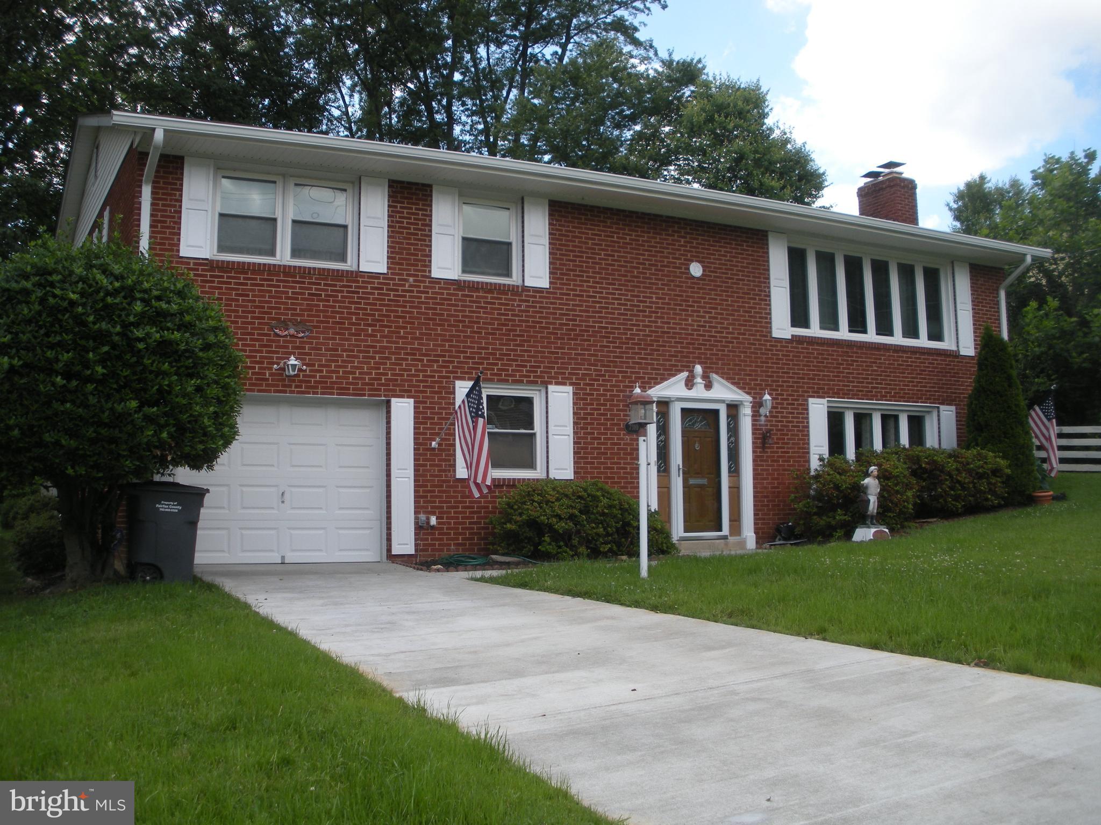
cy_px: 412
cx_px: 550
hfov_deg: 51.4
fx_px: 1145
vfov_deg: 39.7
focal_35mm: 36
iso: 64
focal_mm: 6.3
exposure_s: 1/270
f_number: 3.5
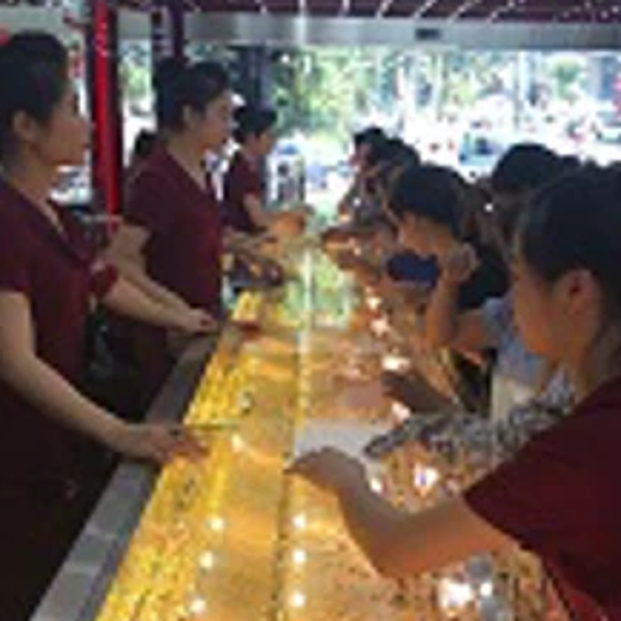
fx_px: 934
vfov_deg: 36.8
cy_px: 309
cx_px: 412
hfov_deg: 36.4
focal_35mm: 46
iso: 32
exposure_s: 1/100
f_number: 2.2
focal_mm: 4.15
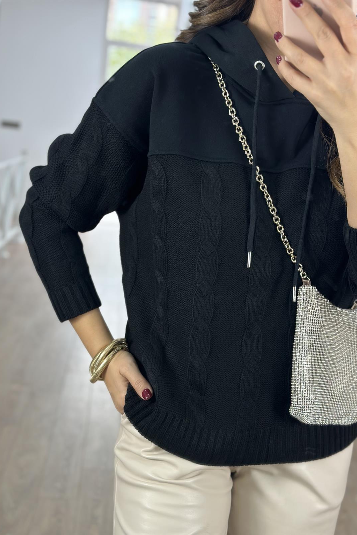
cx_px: 192
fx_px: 744
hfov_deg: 27.0
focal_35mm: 50
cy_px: 268
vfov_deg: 39.6
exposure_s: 1/127
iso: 64
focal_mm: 6.86
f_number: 1.78
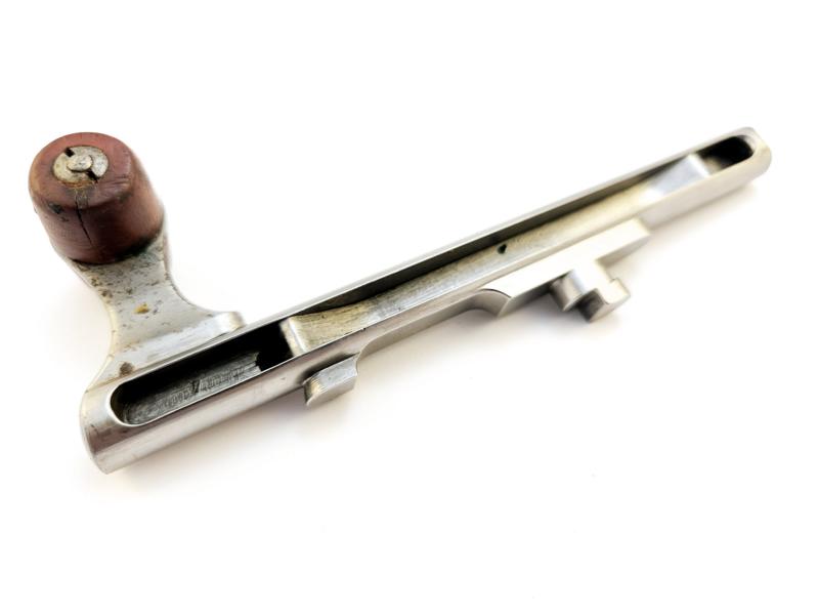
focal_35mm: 23
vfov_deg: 58.9
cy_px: 308
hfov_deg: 73.9
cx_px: 410
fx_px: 544
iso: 50
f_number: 1.8
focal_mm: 5.4
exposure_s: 1/100
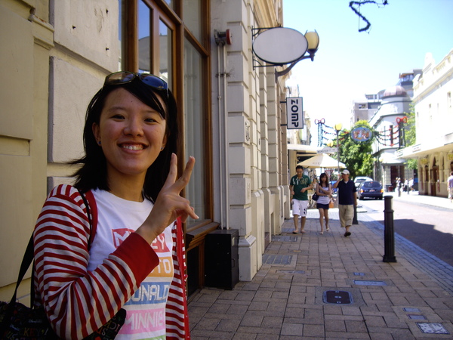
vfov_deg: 37.7
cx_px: 226
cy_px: 170
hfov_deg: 49.0
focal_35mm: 38
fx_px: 497
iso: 64
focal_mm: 7.9
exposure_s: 1/250
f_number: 2.8
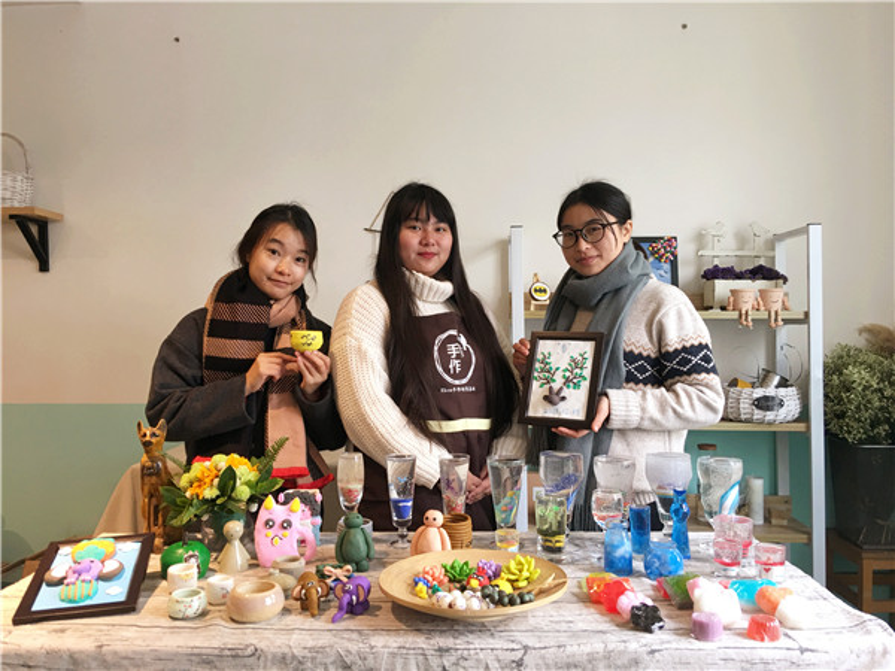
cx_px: 448
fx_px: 750
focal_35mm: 29
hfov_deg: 61.7
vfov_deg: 48.2
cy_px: 336
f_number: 2.2
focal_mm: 4.15
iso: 32
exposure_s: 1/17
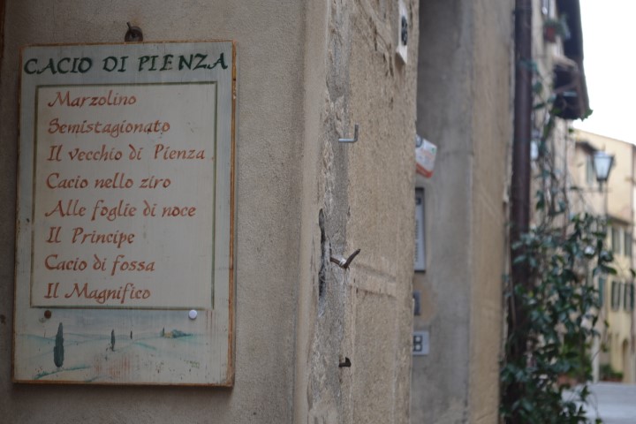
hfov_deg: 24.6
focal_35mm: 82
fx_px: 1457
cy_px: 212
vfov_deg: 16.6
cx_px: 318
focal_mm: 55
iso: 400
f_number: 5.6
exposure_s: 1/25
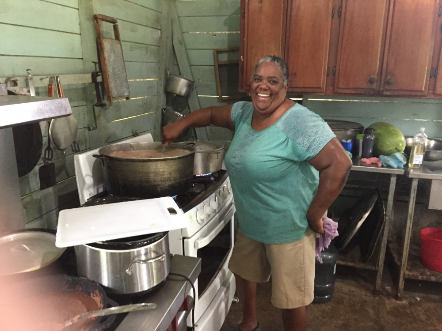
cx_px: 221
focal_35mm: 29
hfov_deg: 61.7
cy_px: 166
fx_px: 370
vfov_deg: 48.2
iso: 320
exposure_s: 1/15
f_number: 2.2
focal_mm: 4.15
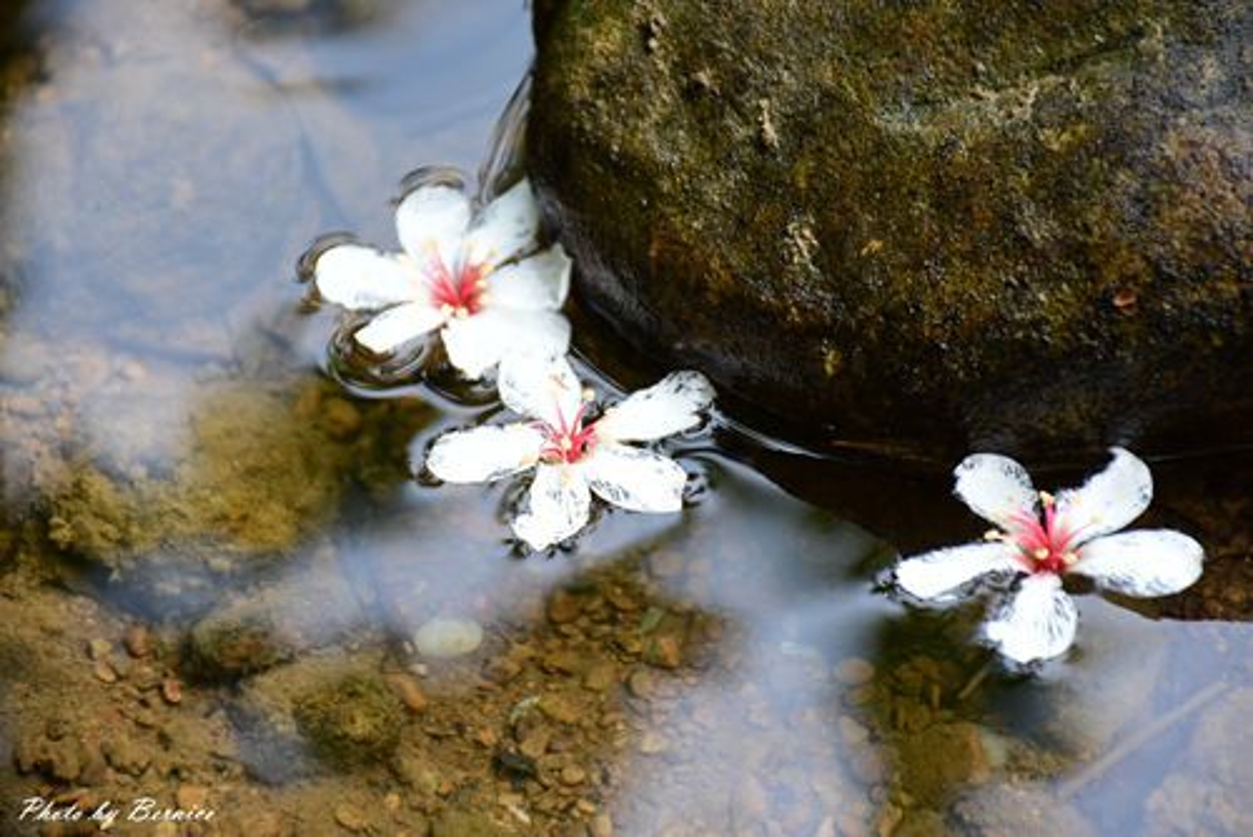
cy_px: 418
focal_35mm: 195
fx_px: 6791
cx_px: 626
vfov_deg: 7.1
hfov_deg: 10.5
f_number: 5.6
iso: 450
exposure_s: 1/200
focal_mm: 130
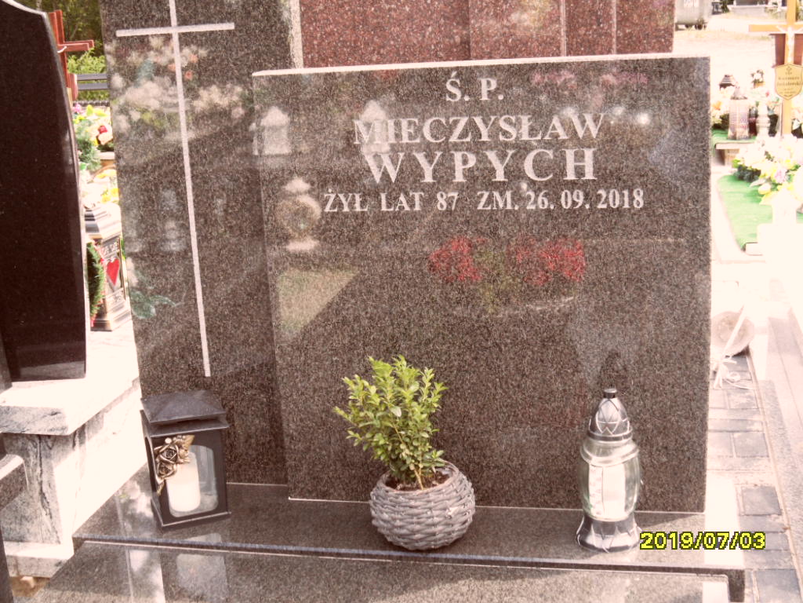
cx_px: 402
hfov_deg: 38.2
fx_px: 1160
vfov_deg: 29.1
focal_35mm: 50
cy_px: 302
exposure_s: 1/125
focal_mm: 8.2
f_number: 3.8
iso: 100
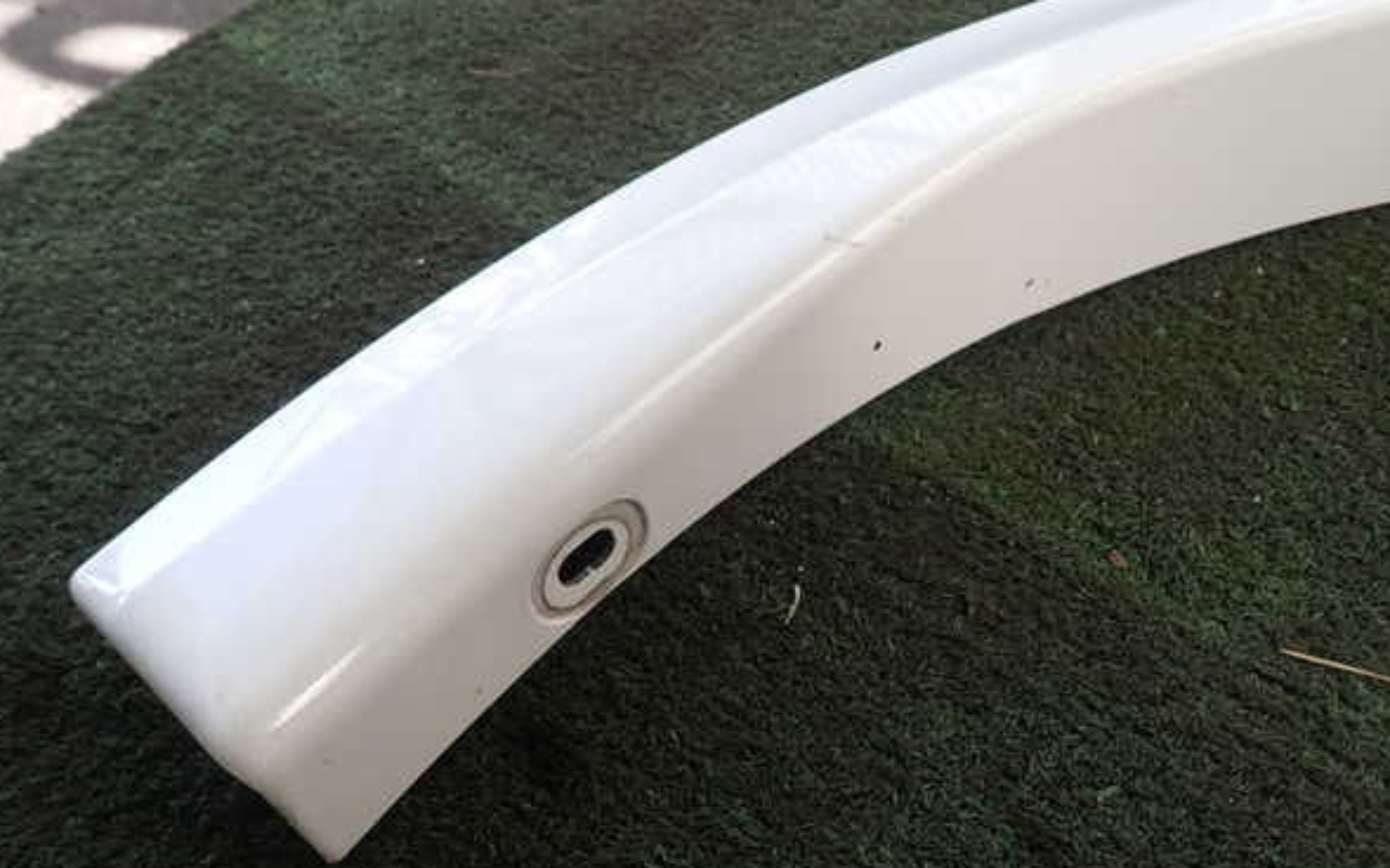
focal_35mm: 27
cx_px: 691
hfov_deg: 68.4
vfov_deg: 46.0
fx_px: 1023
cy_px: 469
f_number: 2.8
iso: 100
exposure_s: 1/200
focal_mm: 4.5
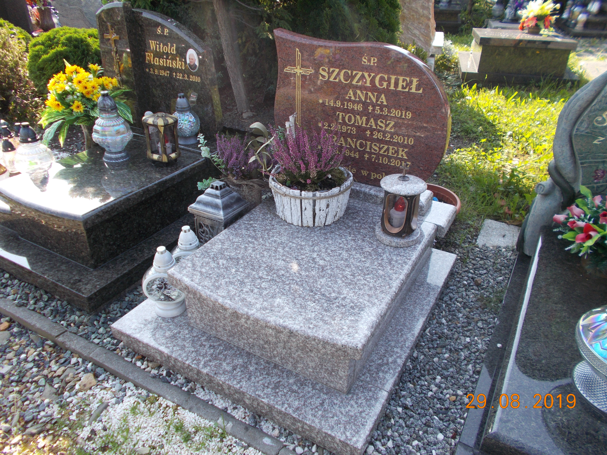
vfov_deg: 53.1
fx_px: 456
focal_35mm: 26
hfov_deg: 67.3
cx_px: 304
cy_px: 228
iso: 80
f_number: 3.2
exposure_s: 1/200
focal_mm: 4.6
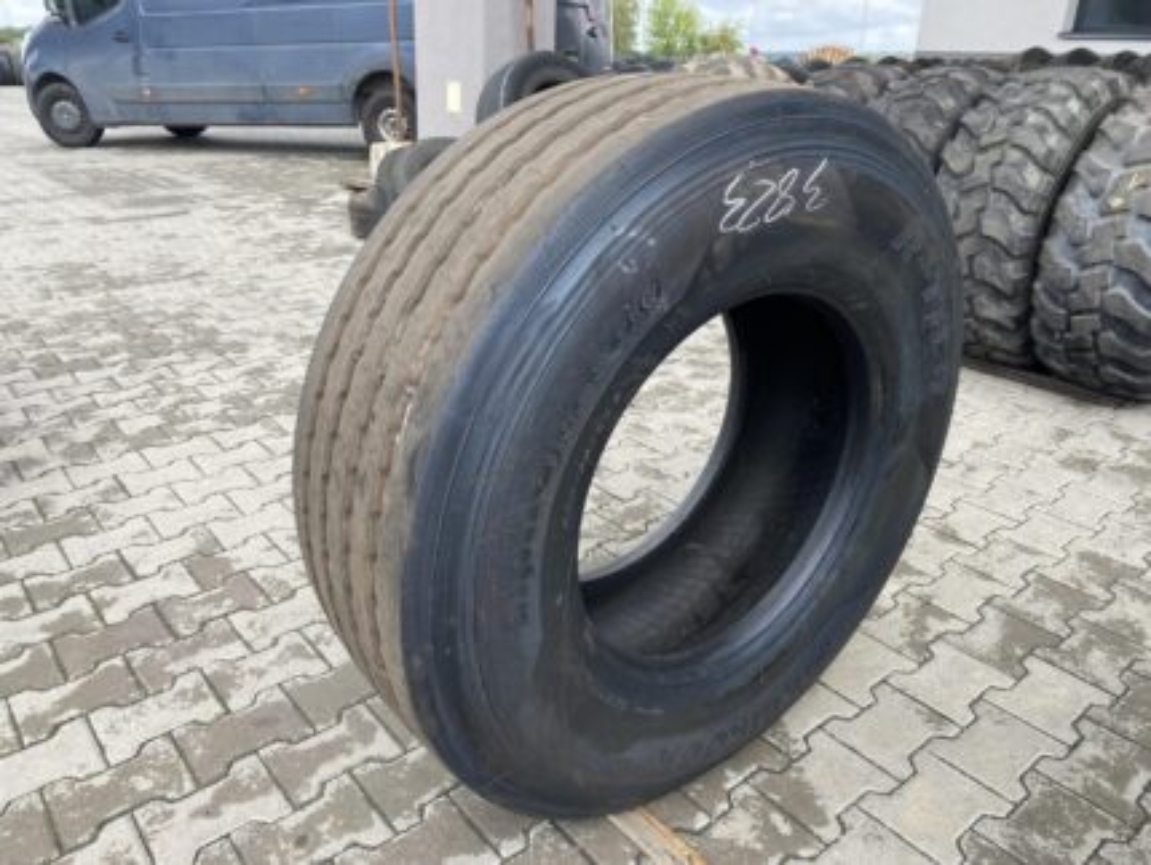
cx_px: 576
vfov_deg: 53.1
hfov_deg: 67.3
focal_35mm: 26
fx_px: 865
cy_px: 432
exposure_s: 1/544
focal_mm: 4.25
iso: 32
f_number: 1.8
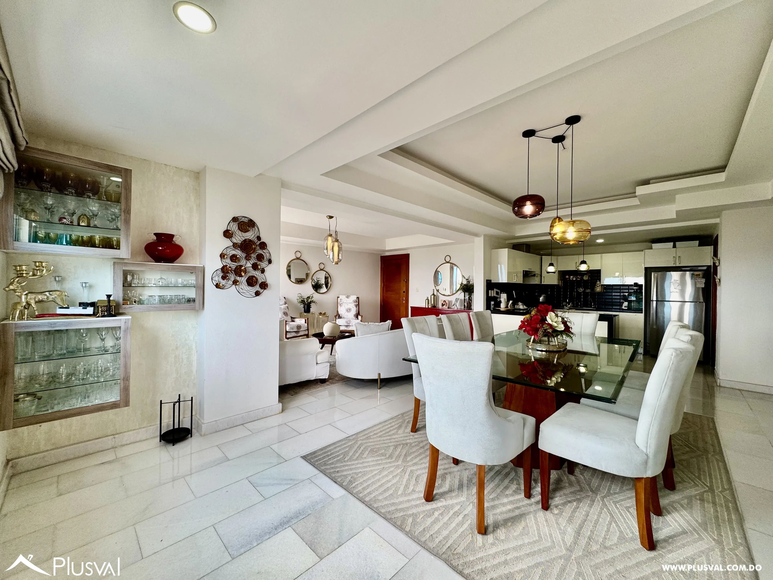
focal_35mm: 14
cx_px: 386
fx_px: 313
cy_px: 290
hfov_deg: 102.1
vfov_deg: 85.7
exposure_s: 1/120
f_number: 2.2
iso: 64
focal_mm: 2.22
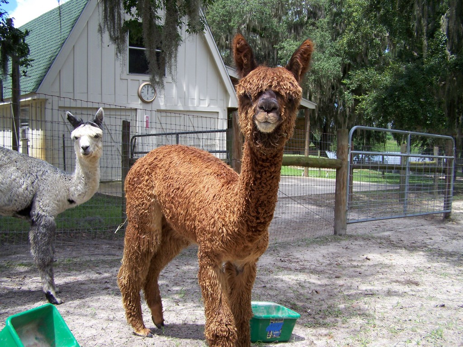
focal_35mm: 38
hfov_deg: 49.0
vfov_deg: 37.7
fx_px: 508
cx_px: 232
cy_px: 174
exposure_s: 1/400
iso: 64
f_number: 2.8
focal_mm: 6.3
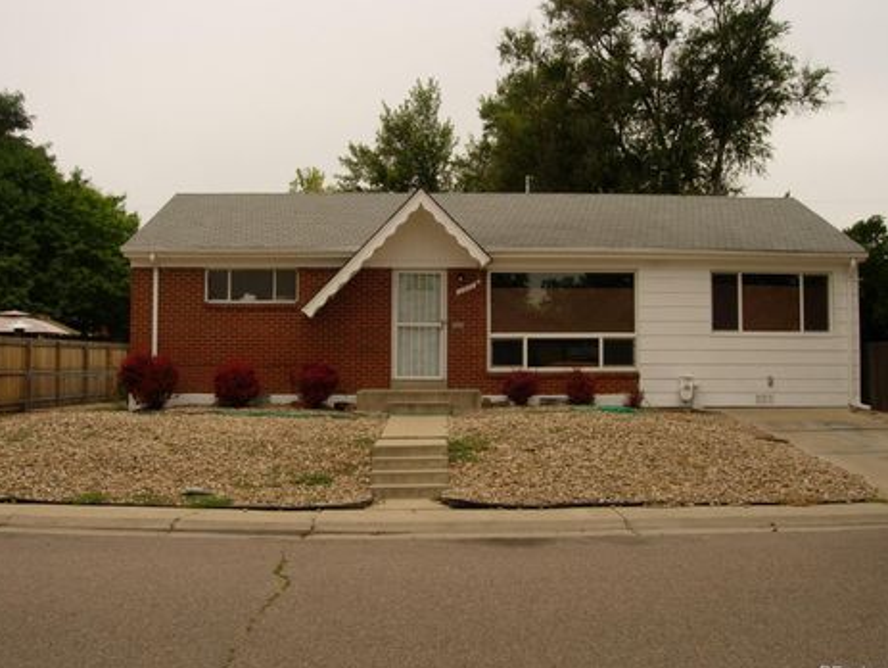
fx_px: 1053
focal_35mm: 41
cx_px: 437
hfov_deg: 45.7
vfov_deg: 35.2
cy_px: 325
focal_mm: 7.8
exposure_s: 1/470
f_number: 4.8
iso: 64
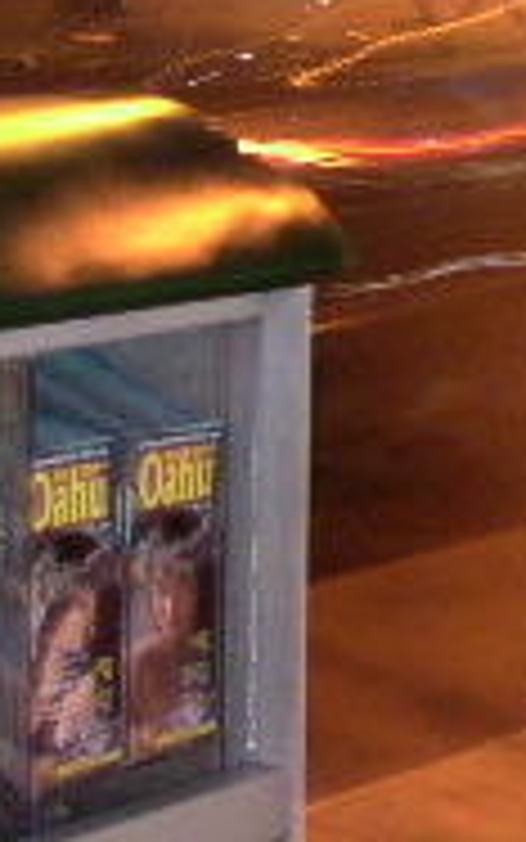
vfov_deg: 14.9
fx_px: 3163
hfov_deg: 9.2
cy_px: -23
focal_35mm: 138
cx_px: 845
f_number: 2.8
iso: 160
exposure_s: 1/1.6
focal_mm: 6
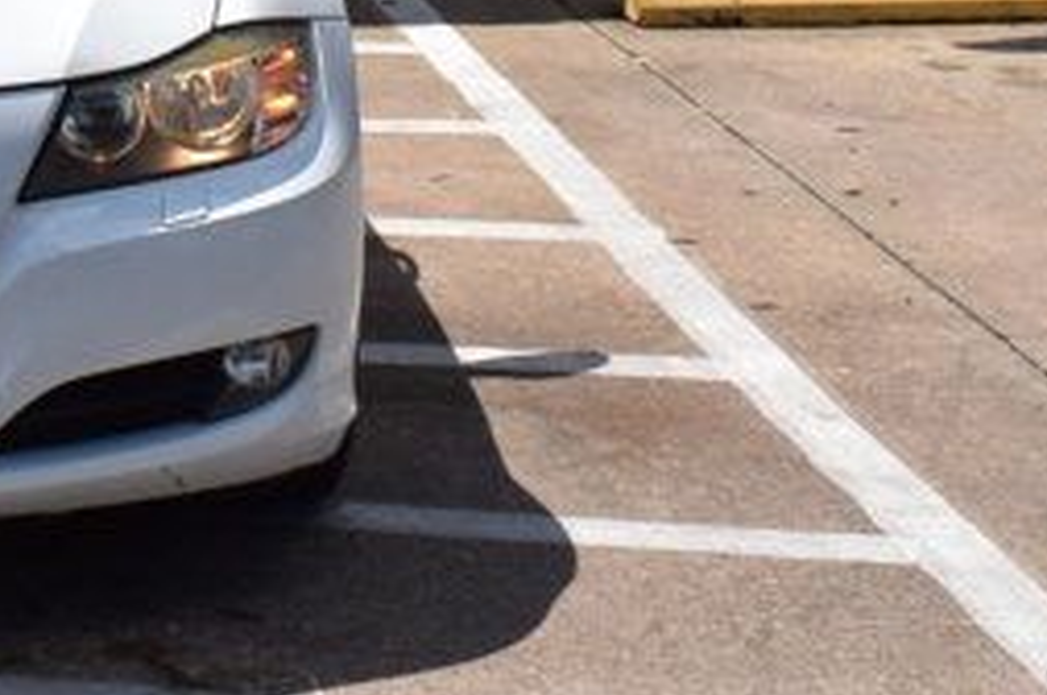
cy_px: -534
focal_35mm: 152
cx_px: -50
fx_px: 4416
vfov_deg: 8.7
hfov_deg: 13.3
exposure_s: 1/500
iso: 280
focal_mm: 25
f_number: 11
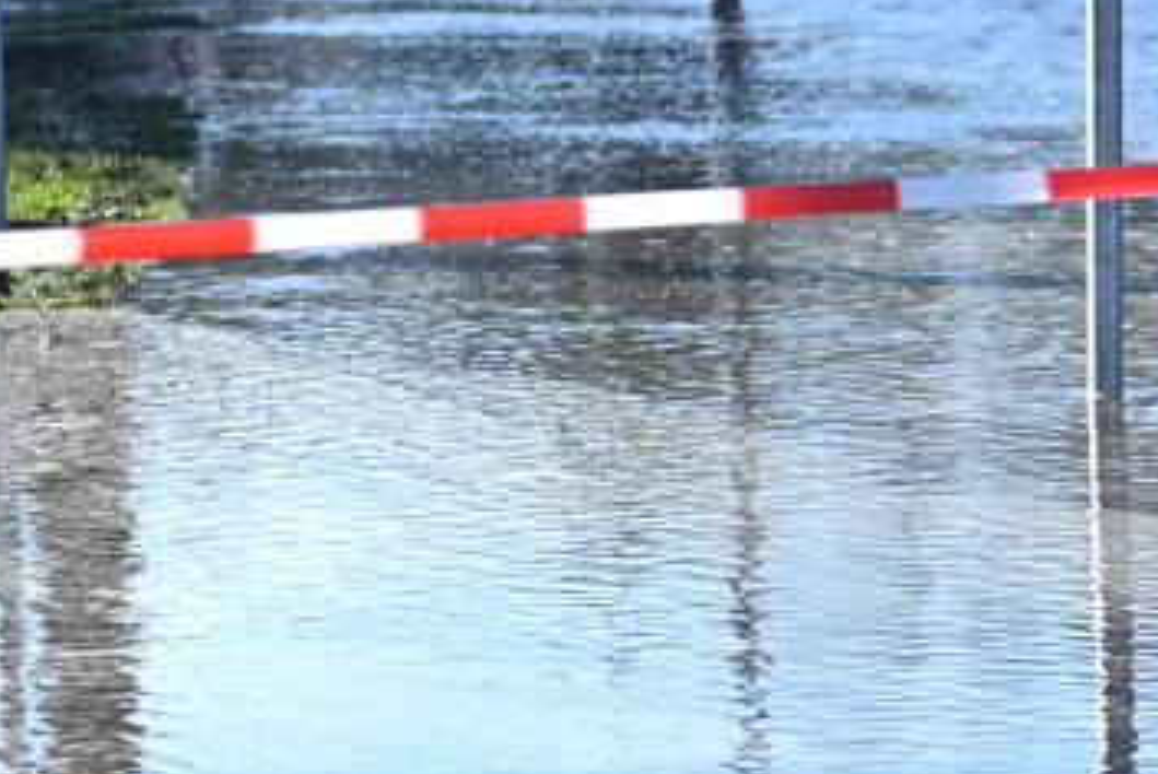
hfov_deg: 7.4
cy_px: 984
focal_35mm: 272
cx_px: 1952
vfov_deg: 5.0
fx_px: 8756
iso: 64
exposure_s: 1/800
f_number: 2.5
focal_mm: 50
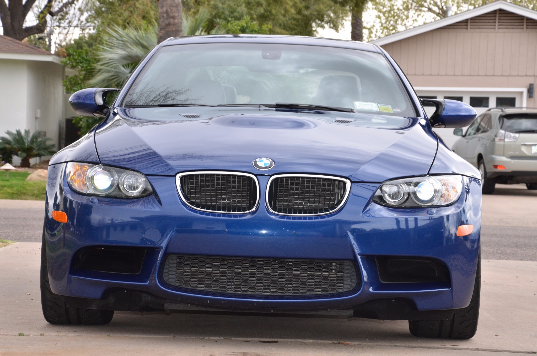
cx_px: 268
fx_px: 1563
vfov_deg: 13.0
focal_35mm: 105
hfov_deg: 19.5
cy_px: 178
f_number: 13
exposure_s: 1/250
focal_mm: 70
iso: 800
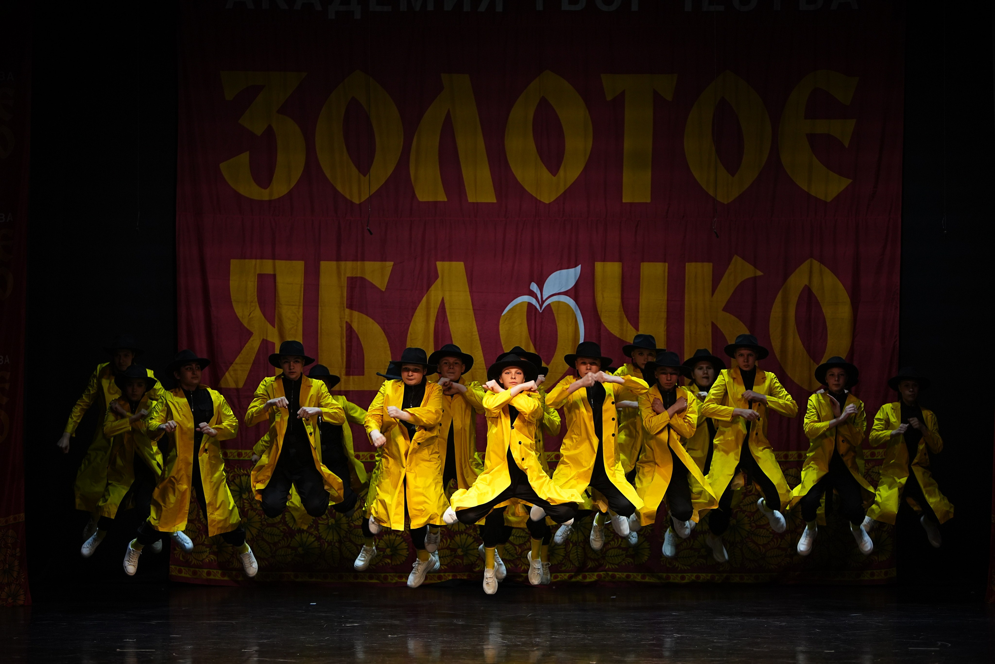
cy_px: 332
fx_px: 2902
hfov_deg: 19.5
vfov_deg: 13.0
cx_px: 498
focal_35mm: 105
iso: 1250
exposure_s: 1/400
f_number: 2.8
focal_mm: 105
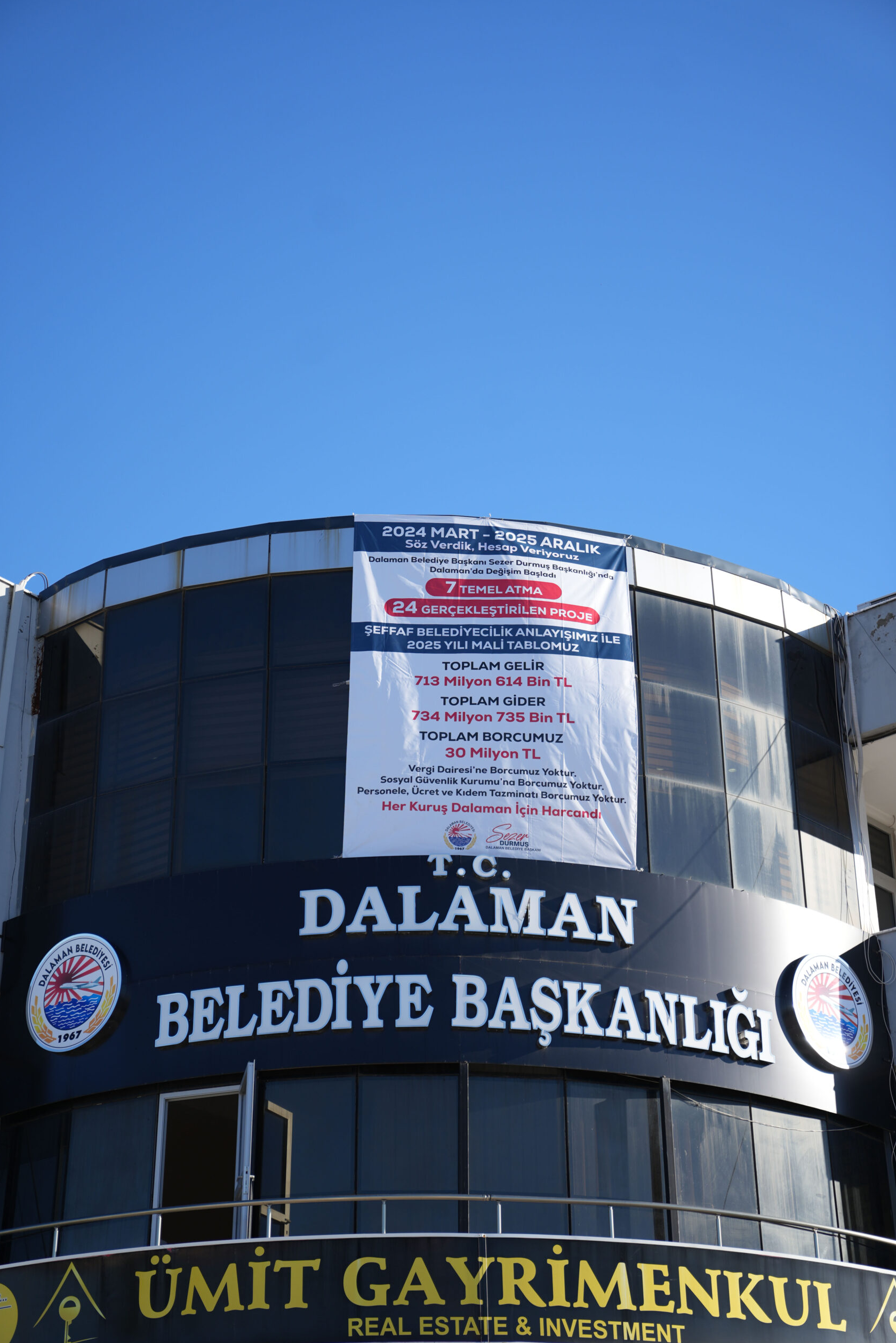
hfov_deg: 21.6
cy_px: 675
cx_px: 444
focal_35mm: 63
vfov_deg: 31.9
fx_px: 2351
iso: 160
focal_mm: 62
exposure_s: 1/1600
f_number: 2.8
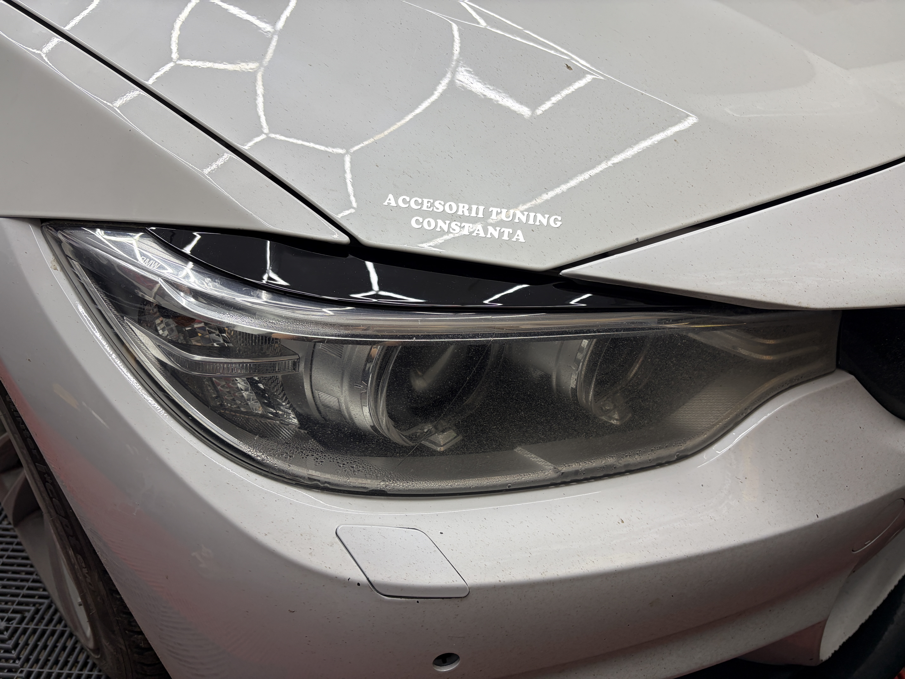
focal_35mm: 26
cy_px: 340
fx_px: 680
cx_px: 452
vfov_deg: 53.1
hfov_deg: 67.3
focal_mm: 5.96
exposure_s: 1/100
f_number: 1.6
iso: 50
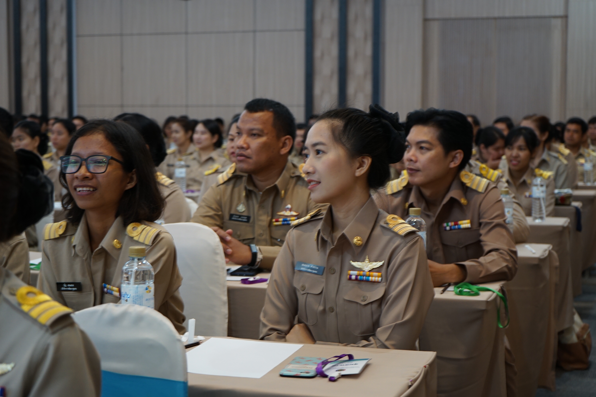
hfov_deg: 33.4
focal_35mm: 60
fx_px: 992
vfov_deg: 22.6
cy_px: 198
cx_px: 298
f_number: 5
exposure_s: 1/15
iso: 800
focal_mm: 60
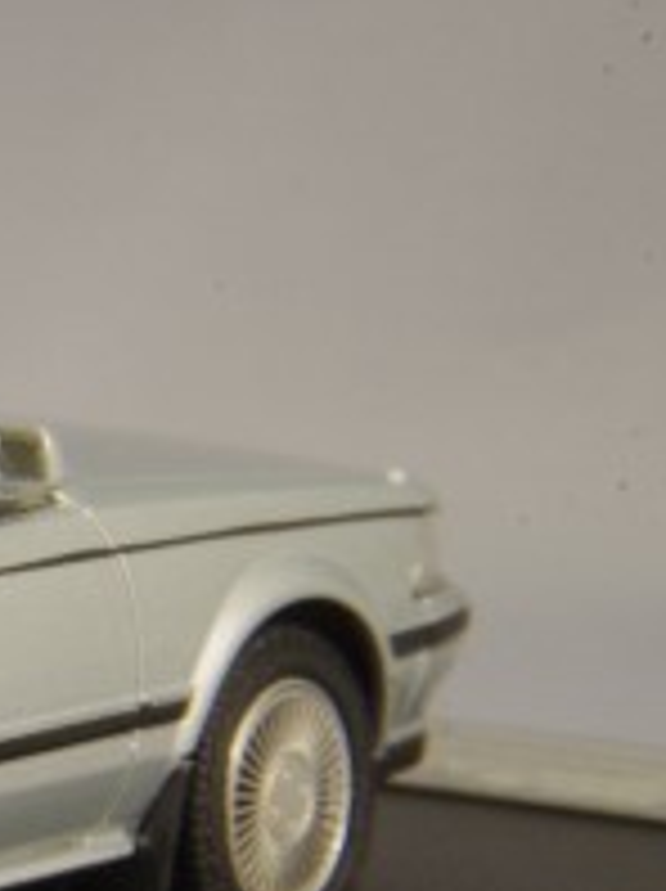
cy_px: 695
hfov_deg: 4.2
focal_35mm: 349
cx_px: -693
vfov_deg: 5.7
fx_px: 8972
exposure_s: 1/1.67
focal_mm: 75
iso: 400
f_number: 32
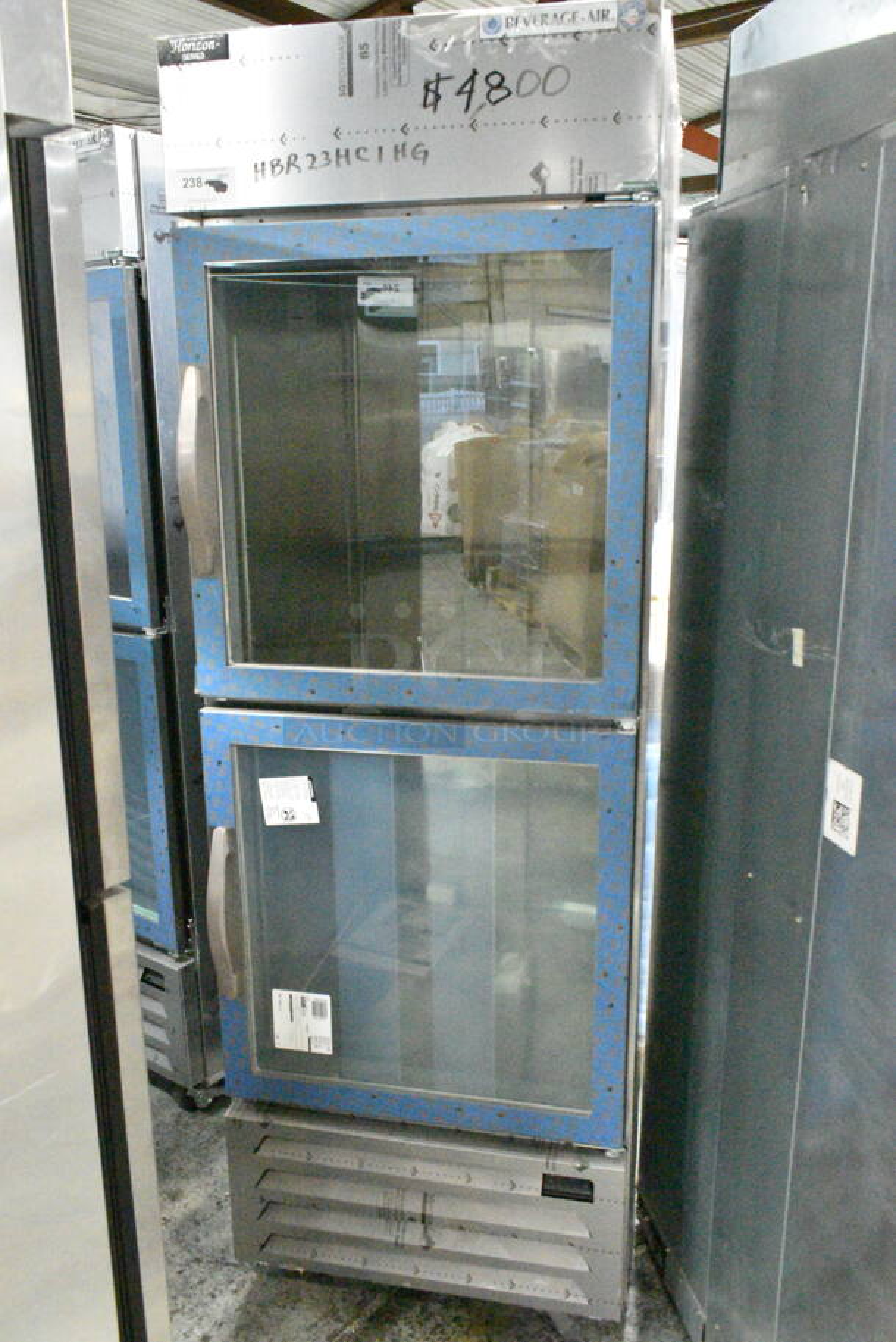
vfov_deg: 61.9
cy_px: 671
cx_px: 448
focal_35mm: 30
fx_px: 1118
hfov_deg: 43.7
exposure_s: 1/250
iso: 25600
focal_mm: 20
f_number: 8
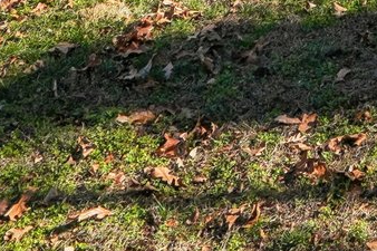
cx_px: 576
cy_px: -495
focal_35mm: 91
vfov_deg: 10.6
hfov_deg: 19.4
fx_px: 952
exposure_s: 1/250
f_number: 8
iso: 100
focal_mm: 10
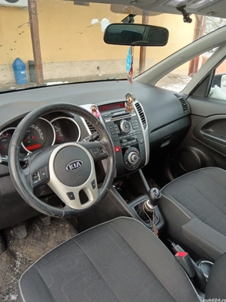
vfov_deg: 63.5
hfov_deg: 49.7
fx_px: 244
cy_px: 147
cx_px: 110
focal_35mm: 28
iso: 278
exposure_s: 1/100
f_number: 1.9
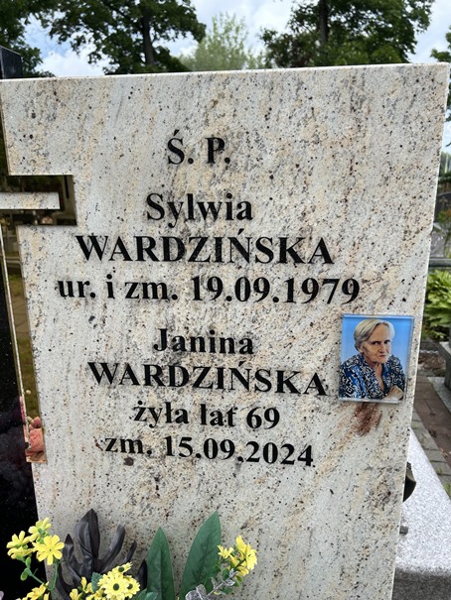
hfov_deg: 53.1
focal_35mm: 26
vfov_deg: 67.3
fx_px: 452
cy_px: 300
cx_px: 226
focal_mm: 5.7
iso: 50
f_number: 1.5
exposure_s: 1/827
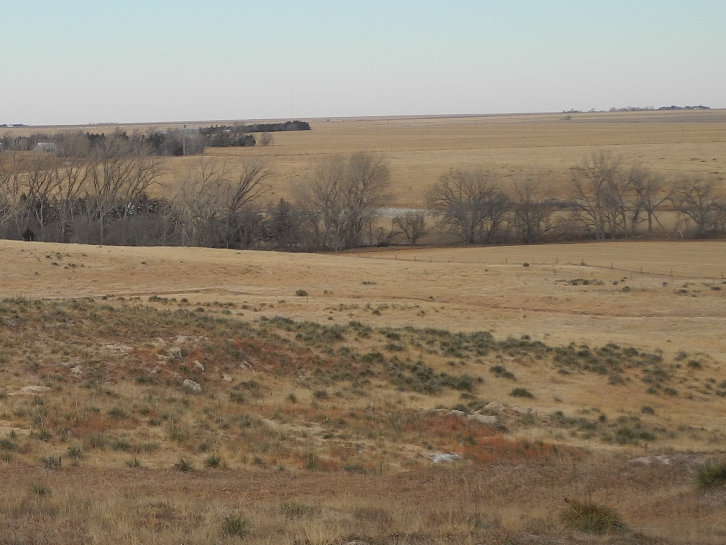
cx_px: -166
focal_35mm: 113
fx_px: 2370
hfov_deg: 16.6
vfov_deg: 13.1
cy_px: 344
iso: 100
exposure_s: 1/800
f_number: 3.2
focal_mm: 9.7
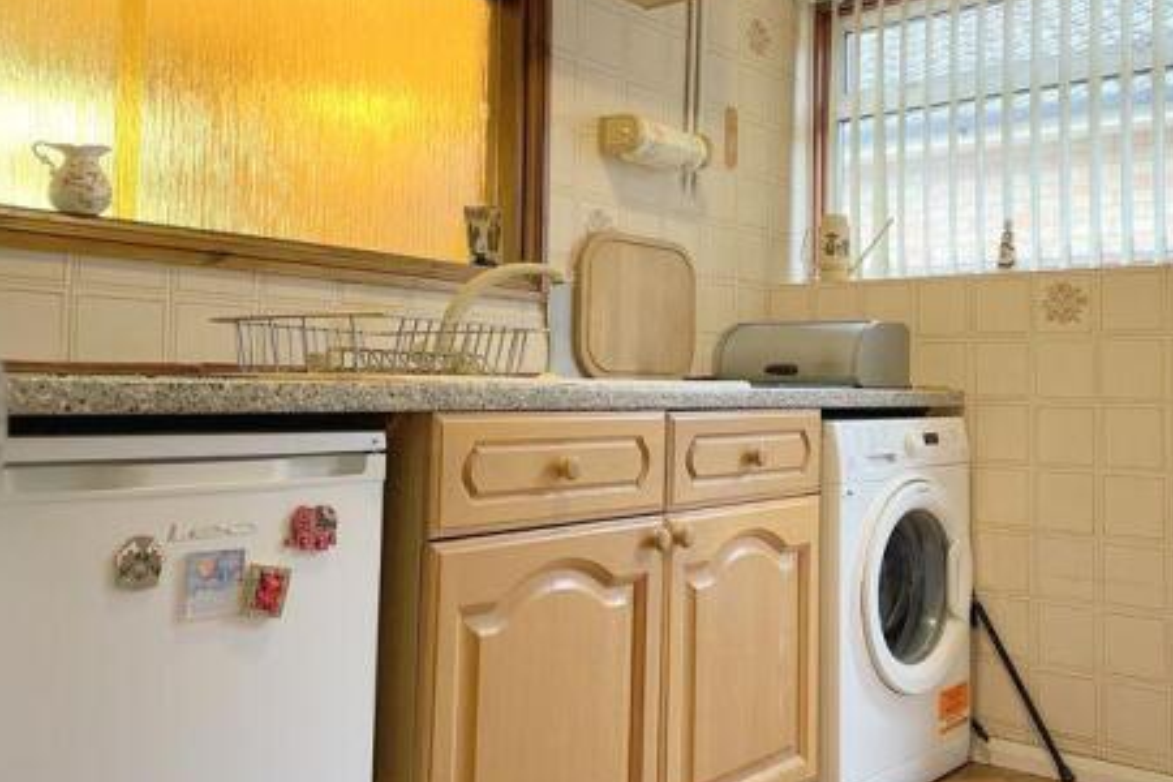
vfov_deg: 37.8
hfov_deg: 54.0
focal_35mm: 35
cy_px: 338
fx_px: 1140
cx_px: 705
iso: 160
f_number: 1.6
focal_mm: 4.2
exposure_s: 1/50
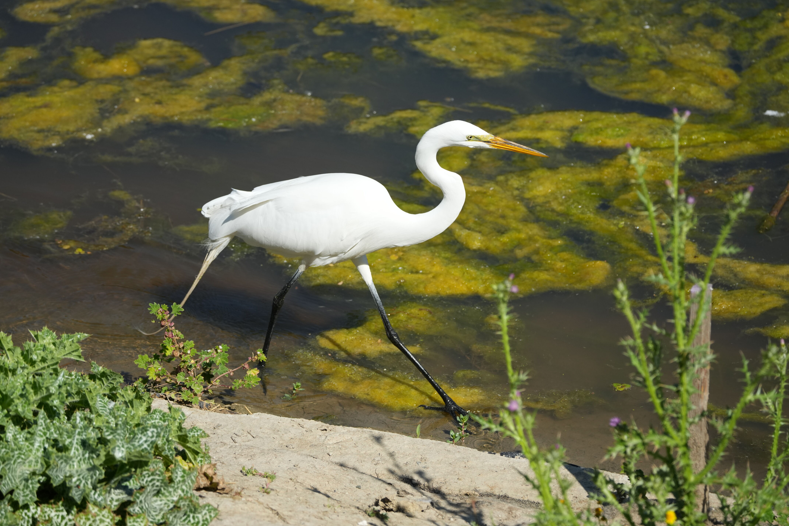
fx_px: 4010
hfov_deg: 11.2
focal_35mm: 183
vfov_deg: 7.5
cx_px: 394
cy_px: 262
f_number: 6.3
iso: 640
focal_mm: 182
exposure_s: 1/2500
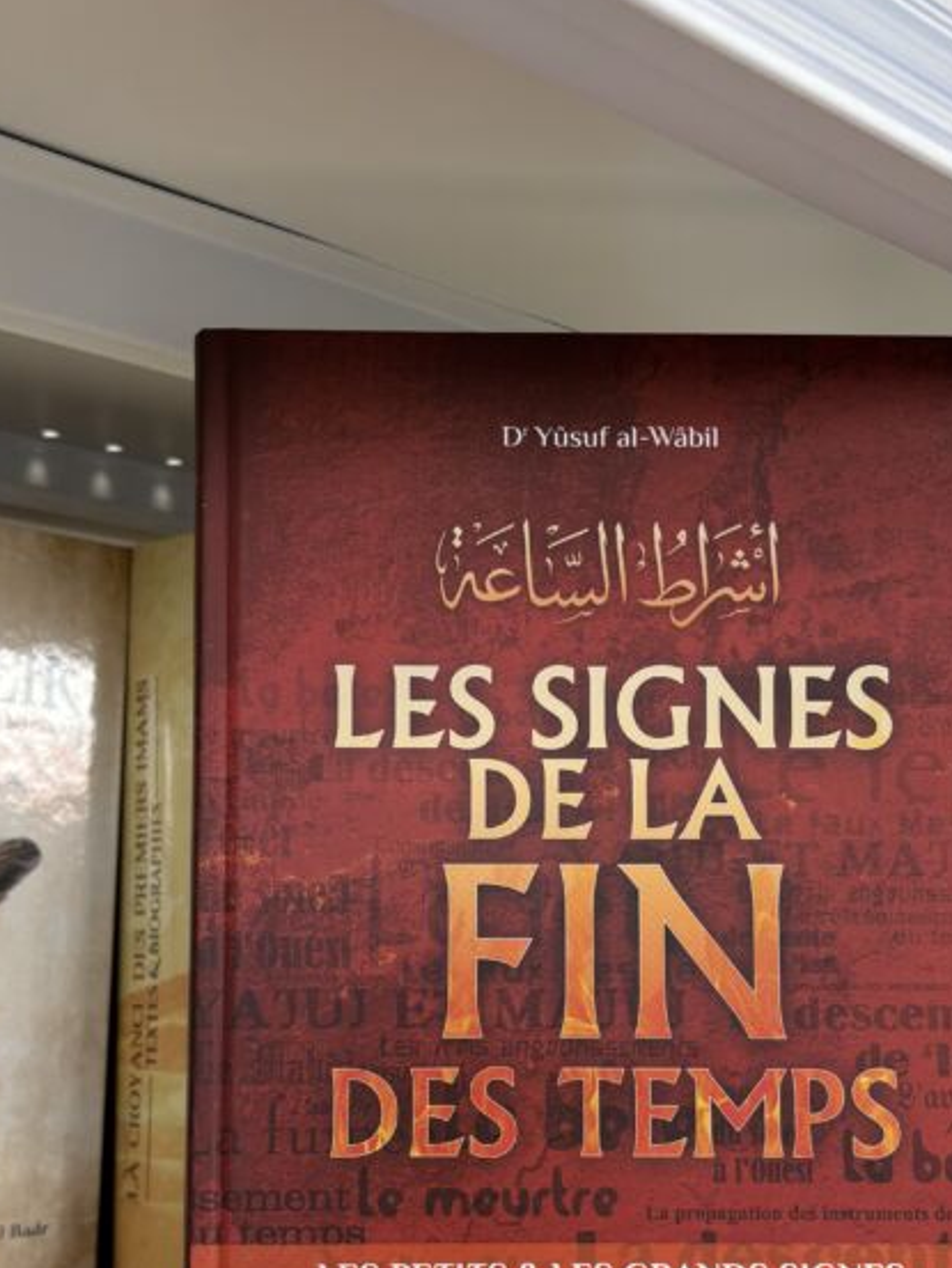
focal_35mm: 47
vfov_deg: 40.0
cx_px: 505
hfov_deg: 30.9
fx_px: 1723
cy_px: 830
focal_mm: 5.96
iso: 80
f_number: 1.6
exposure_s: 1/100
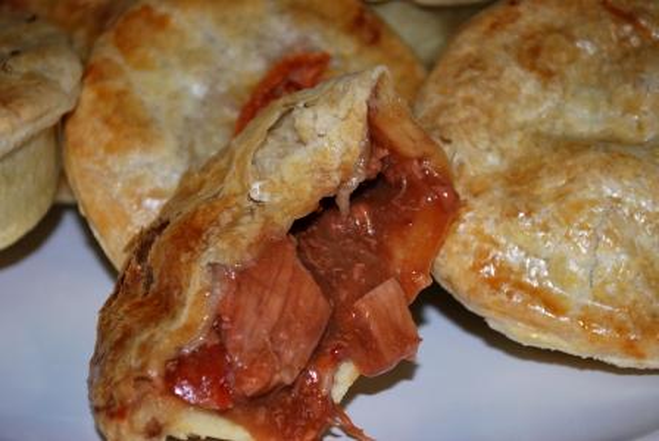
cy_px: 220
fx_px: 1512
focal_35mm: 82
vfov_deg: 16.6
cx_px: 330
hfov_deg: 24.6
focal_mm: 55
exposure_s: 1/60
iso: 200
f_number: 5.6
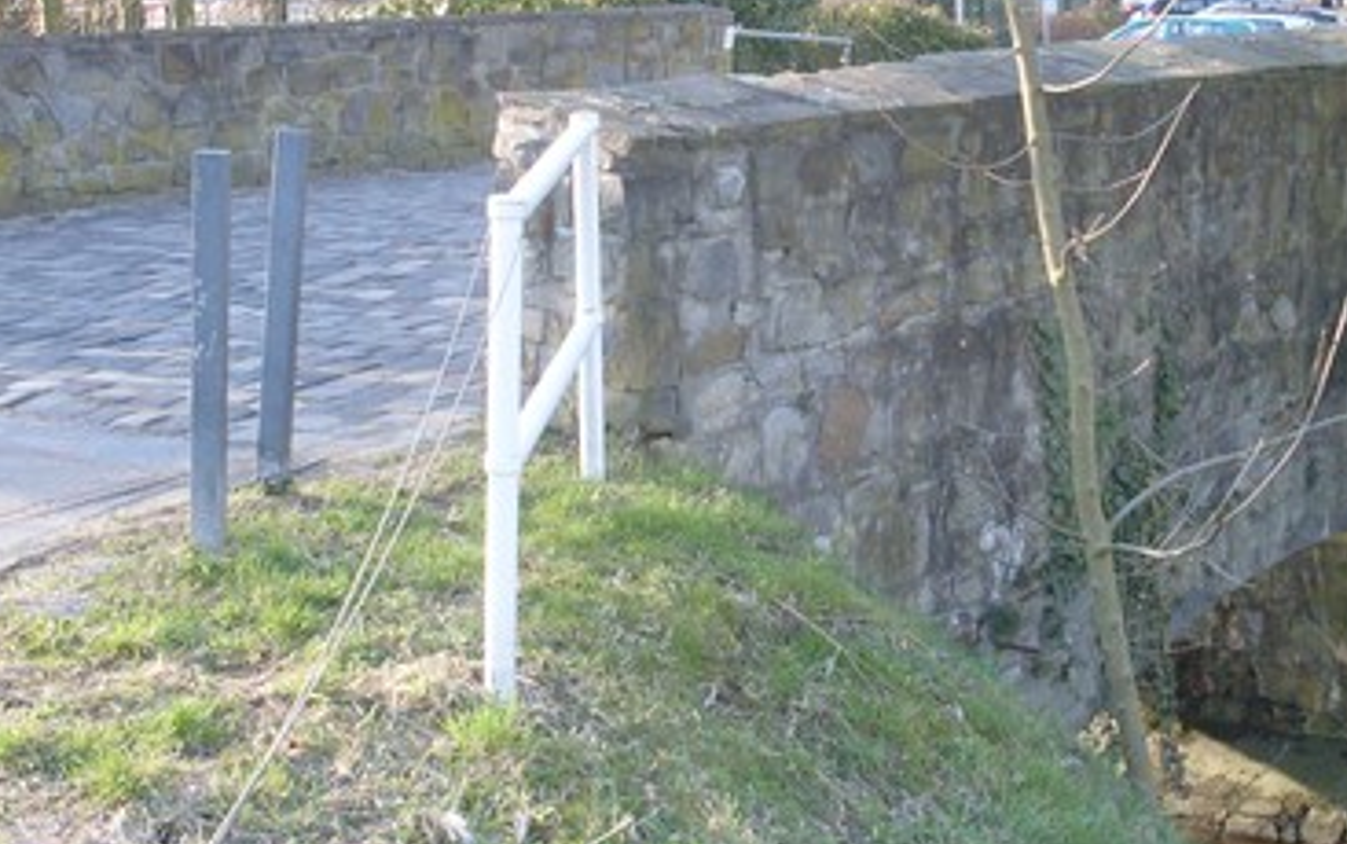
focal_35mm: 68
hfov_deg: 30.0
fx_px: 2498
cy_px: 328
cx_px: 899
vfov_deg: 19.2
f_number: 2.8
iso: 80
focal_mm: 6.3
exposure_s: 1/125
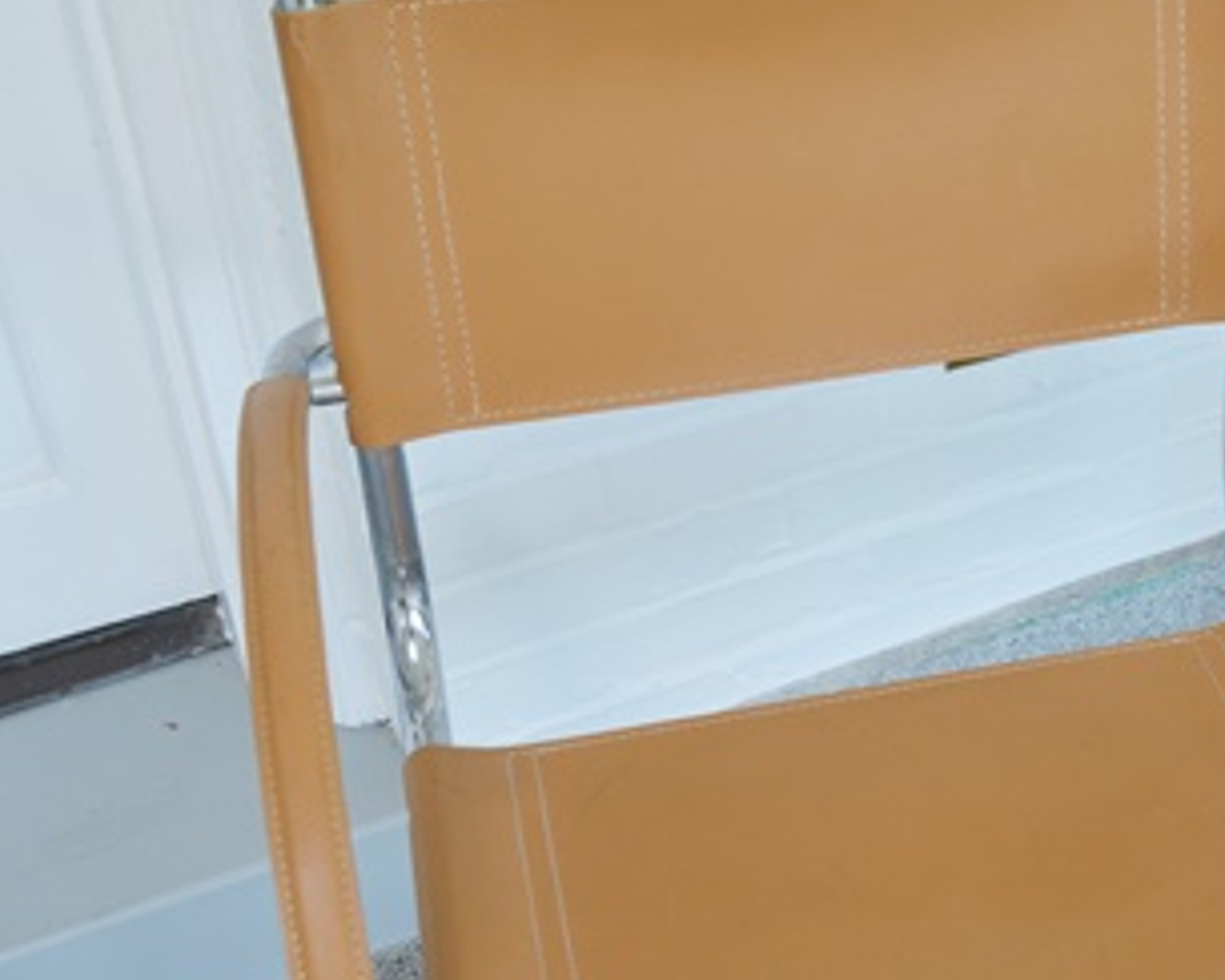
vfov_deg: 24.8
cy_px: 671
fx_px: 2212
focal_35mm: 61
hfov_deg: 30.4
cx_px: 936
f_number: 5.6
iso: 400
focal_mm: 22
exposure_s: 1/125
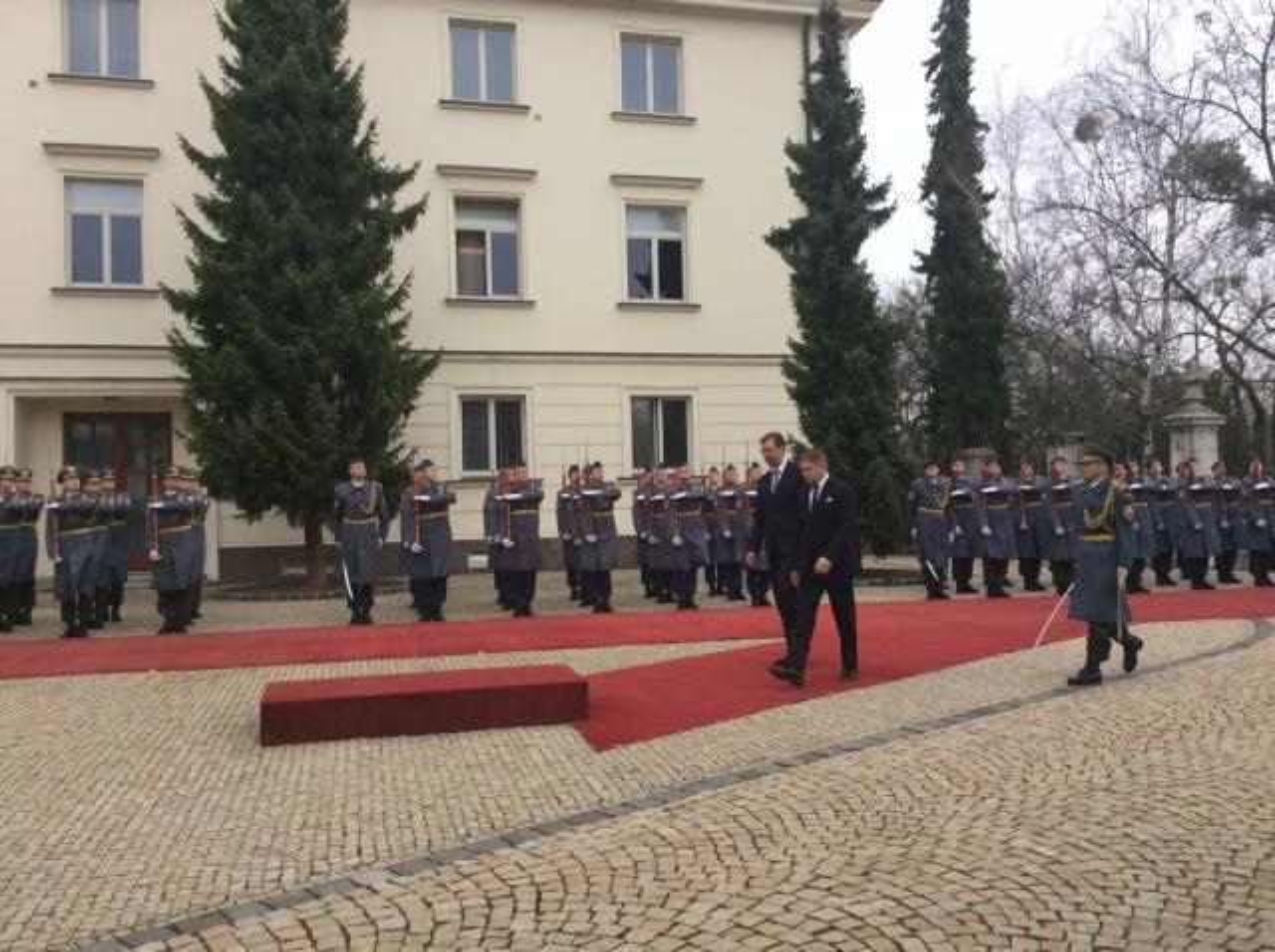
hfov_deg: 56.9
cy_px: 476
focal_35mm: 32
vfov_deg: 44.1
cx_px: 638
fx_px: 1177
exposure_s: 1/539
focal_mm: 3.3
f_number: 2.4
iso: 32
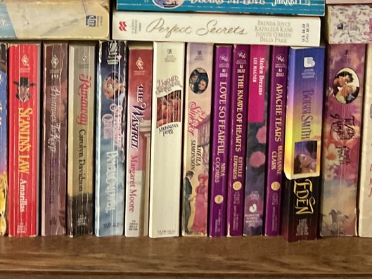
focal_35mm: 83
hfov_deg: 23.4
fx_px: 892
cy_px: -92
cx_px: 116
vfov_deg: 16.7
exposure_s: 1/40
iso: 320
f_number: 1.8
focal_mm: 3
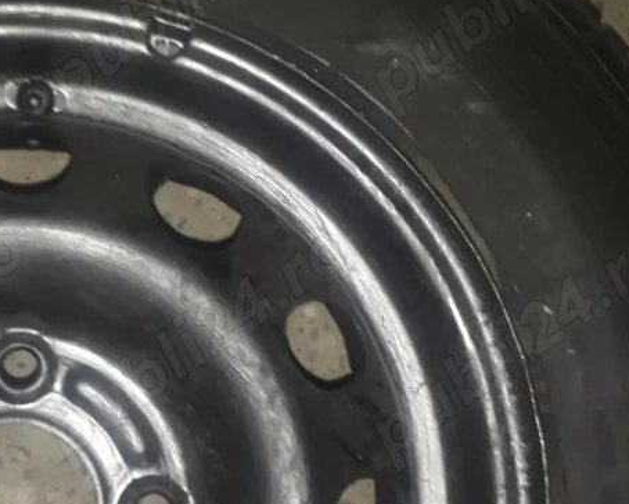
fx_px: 1081
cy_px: 368
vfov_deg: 26.0
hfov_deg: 30.6
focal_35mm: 58
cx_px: 35
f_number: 1.9
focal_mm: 3.6
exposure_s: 1/50
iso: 125
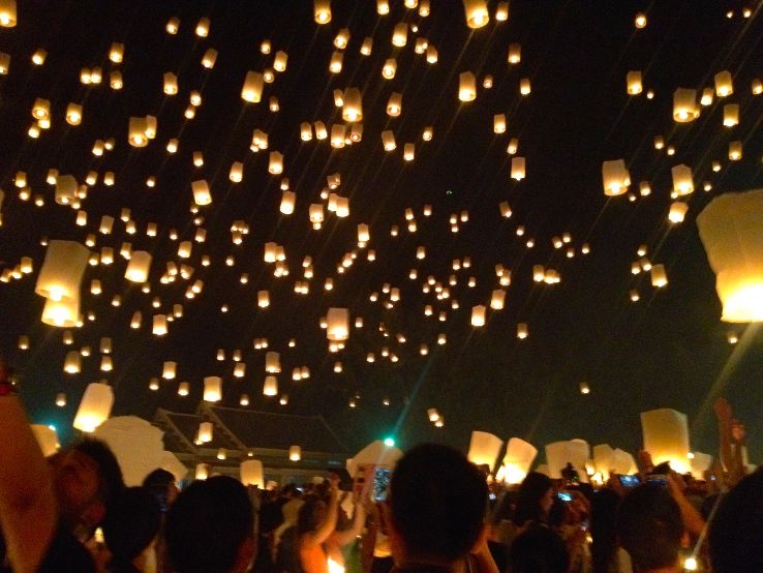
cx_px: 382
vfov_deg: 40.7
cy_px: 286
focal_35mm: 35
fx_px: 772
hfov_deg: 52.6
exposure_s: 1/17
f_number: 2.4
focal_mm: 4.28
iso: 800
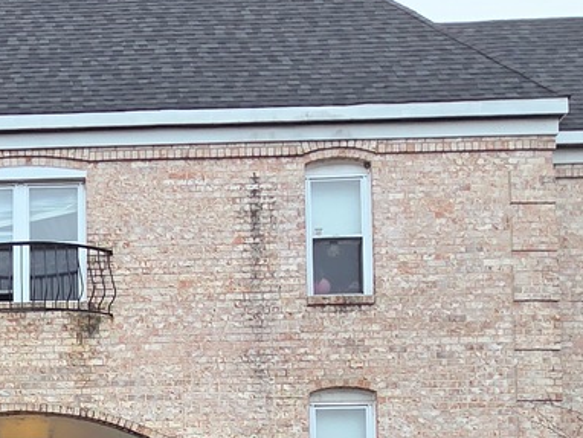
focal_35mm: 49
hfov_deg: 34.8
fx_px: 826
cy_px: 656
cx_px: -18
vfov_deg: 23.7
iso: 50
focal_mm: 2.2
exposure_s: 1/255
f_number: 2.2
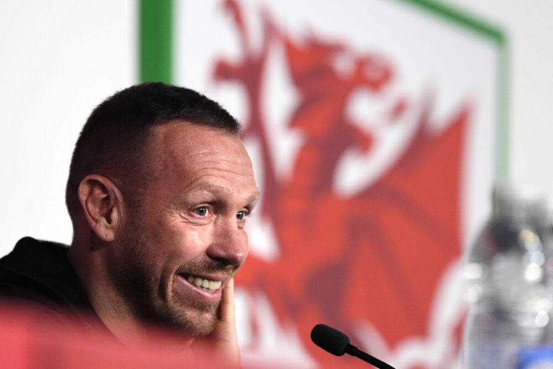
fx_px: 3072
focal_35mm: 200
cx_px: 276
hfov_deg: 10.3
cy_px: 184
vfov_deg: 6.9
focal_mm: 200
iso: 4000
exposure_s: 1/640
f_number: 4
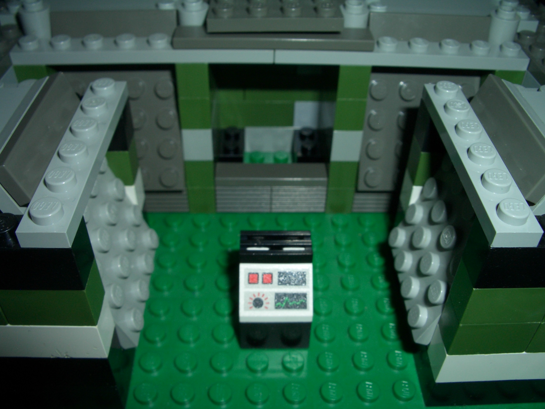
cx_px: 272
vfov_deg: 40.7
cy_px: 204
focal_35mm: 35
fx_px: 551
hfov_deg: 52.6
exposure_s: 1/60
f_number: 4.3
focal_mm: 5.8
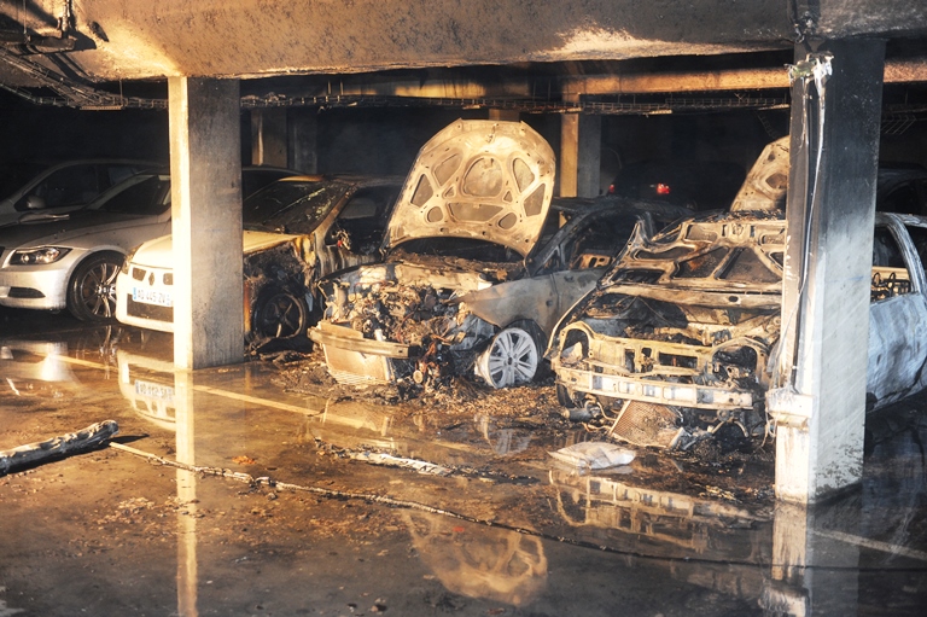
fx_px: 1235
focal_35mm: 48
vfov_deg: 28.0
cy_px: 308
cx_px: 464
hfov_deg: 41.1
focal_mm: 48
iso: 1250
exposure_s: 1/13
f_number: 2.8
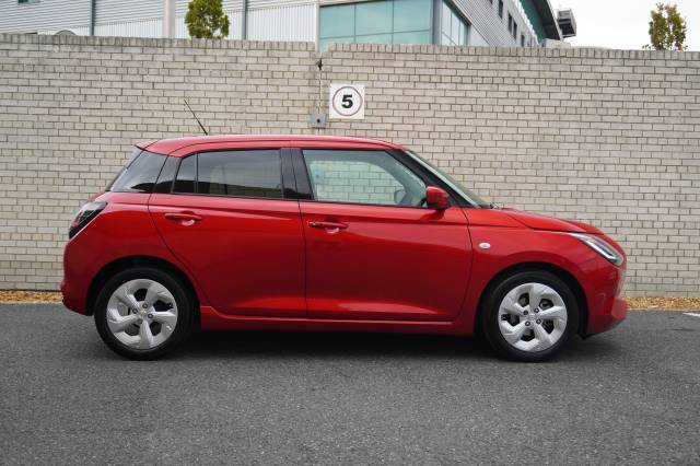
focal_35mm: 36
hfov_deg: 53.2
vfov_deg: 36.8
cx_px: 350
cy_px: 233
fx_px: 700
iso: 250
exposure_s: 1/160
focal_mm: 24
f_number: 4.5
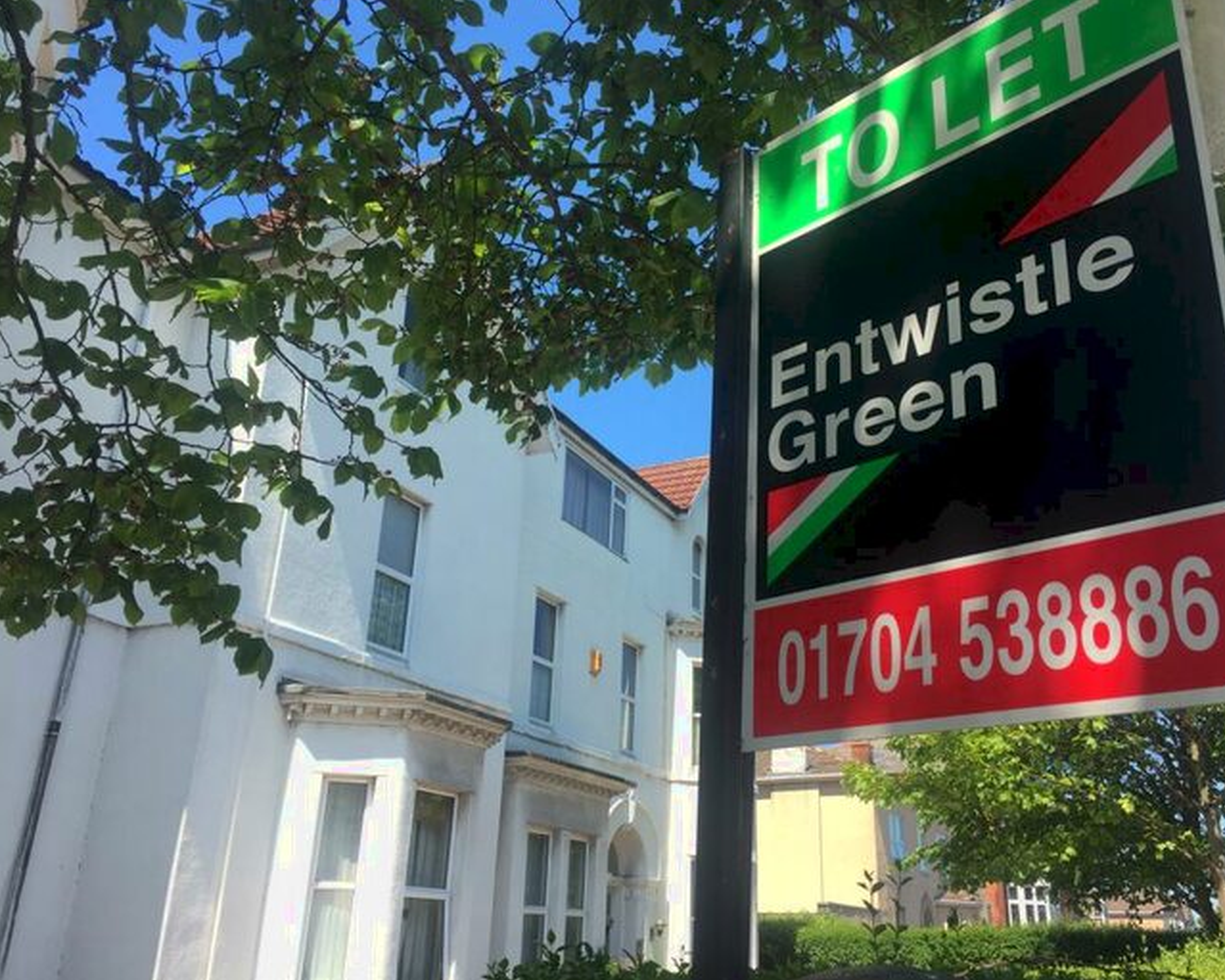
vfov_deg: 47.1
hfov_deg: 57.1
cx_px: 667
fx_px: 1124
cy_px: 484
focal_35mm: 31
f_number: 2.2
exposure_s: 1/879
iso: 32
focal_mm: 4.15
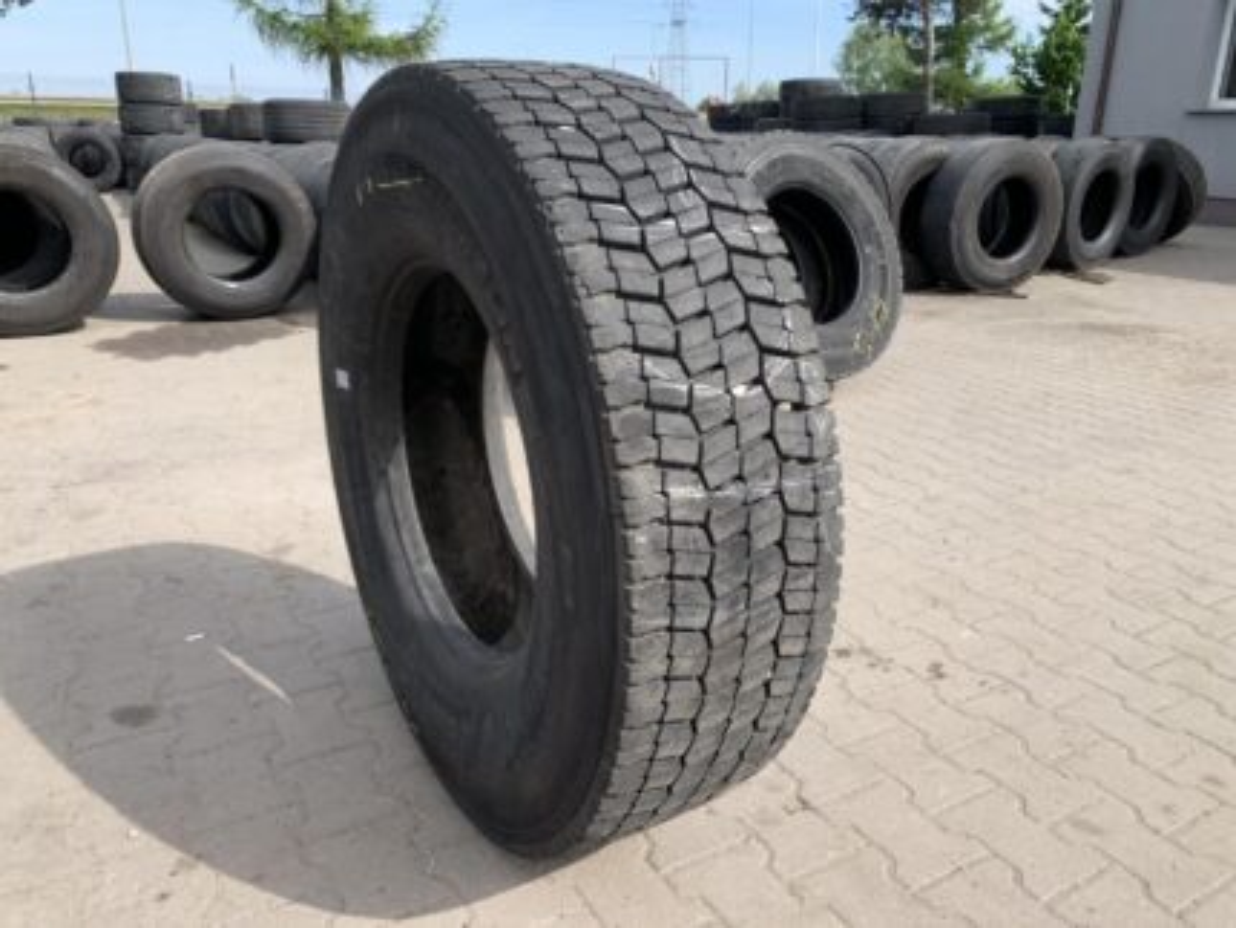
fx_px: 929
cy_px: 464
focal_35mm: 26
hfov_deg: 67.3
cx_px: 618
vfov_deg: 53.1
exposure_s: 1/1032
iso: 25
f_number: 1.8
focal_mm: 4.25
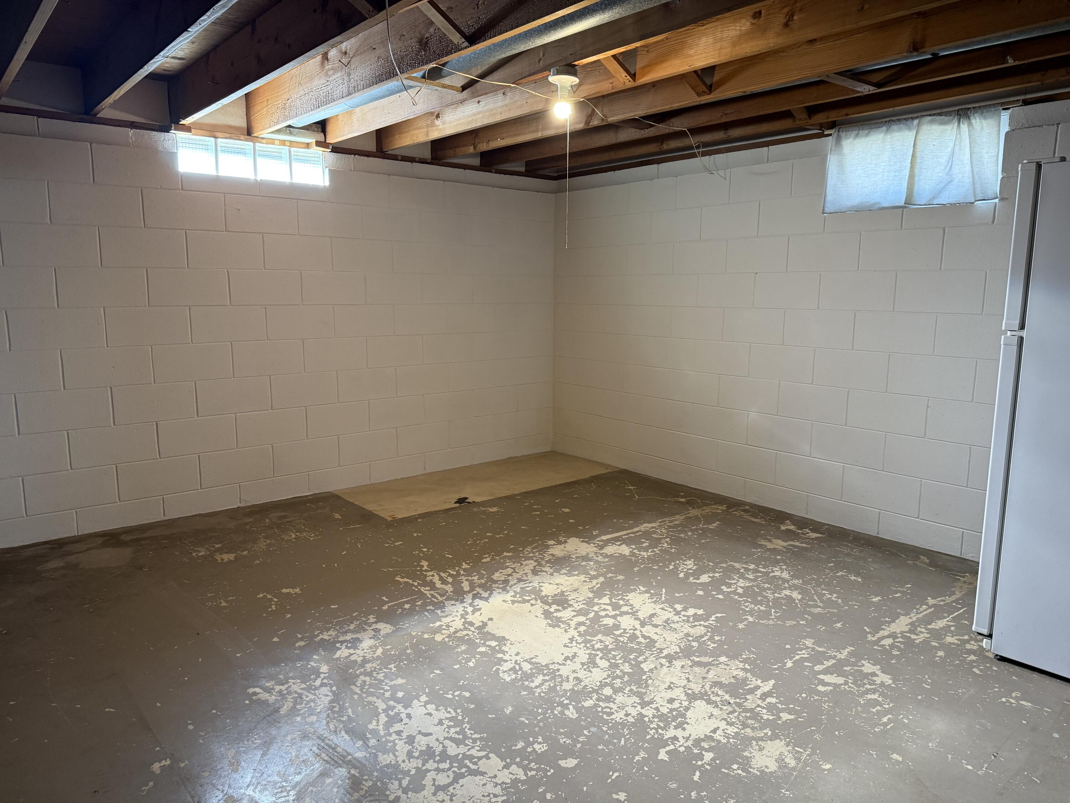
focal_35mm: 24
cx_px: 535
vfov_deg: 56.8
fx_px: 742
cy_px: 402
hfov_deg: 71.6
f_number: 1.78
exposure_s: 1/60
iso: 250
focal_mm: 6.76
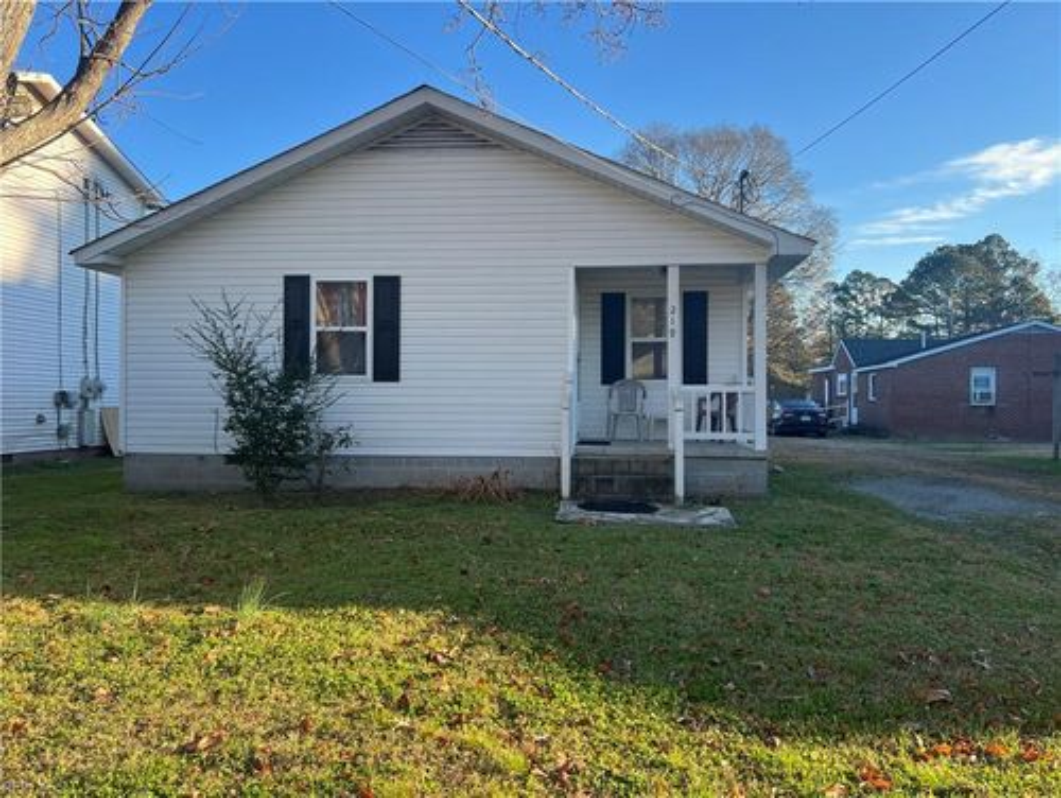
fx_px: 798
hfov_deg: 67.3
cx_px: 530
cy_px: 399
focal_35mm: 26
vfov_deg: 53.1
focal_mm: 5.7
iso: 50
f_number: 1.5
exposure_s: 1/840
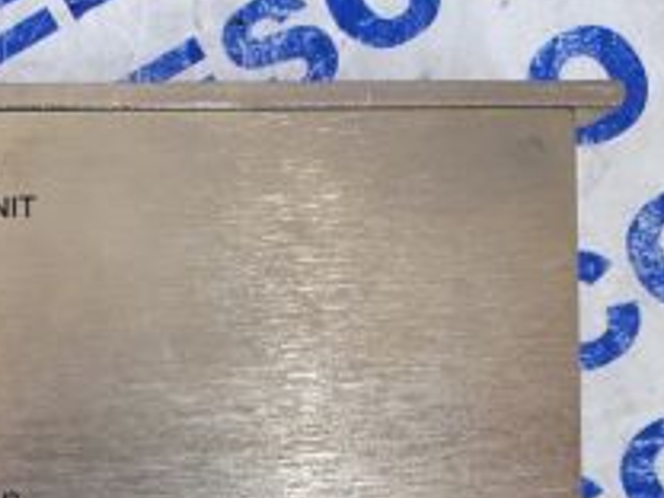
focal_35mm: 50
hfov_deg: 35.7
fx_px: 959
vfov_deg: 28.5
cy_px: 402
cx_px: 57
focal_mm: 5.58
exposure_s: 1/25
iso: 640
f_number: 1.8
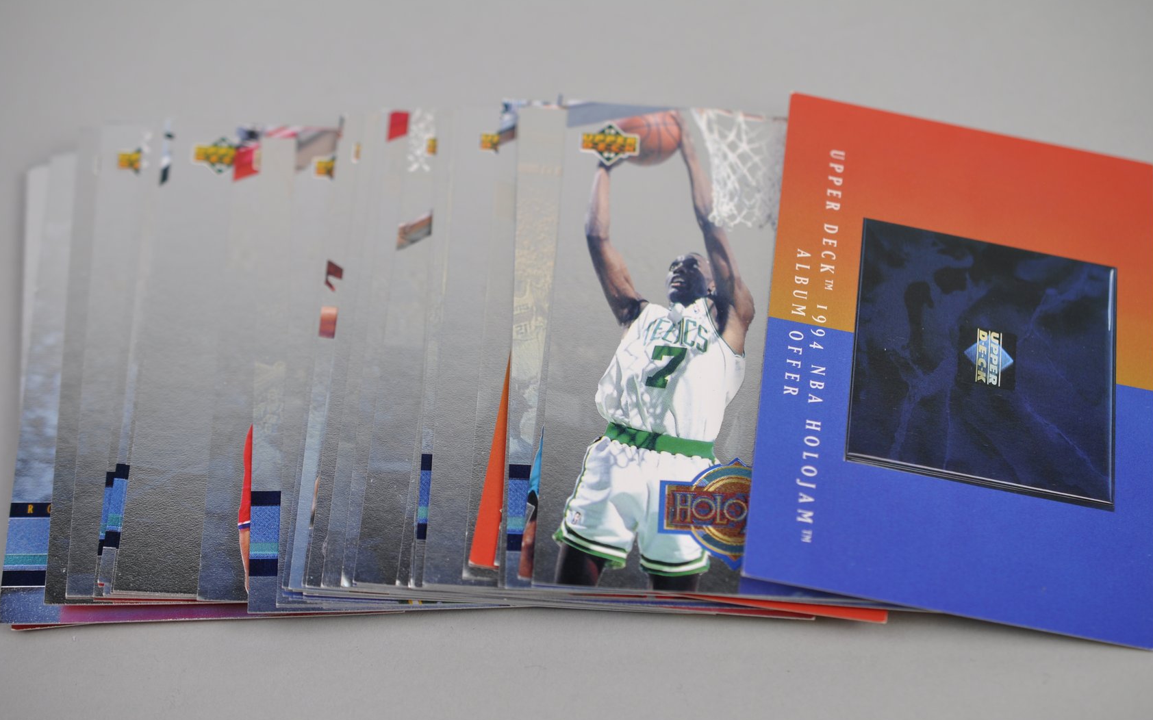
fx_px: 1948
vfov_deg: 20.9
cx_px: 580
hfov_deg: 33.0
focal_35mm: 62
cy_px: 373
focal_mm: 40
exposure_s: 1/80
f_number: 4
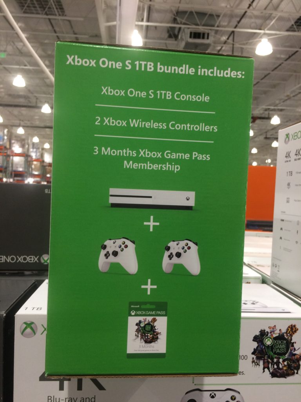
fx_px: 336
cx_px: 150
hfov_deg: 48.2
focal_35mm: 29
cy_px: 201
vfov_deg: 61.7
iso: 80
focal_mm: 4.15
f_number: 2.2
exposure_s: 1/30
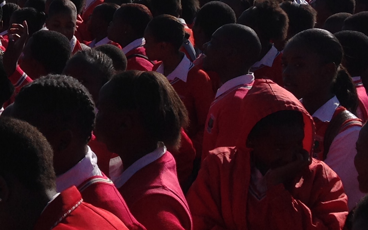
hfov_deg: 20.4
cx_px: -16
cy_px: -46
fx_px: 983
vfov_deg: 13.0
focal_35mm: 98
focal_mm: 4.28
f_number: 2.4
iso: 64
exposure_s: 1/3367
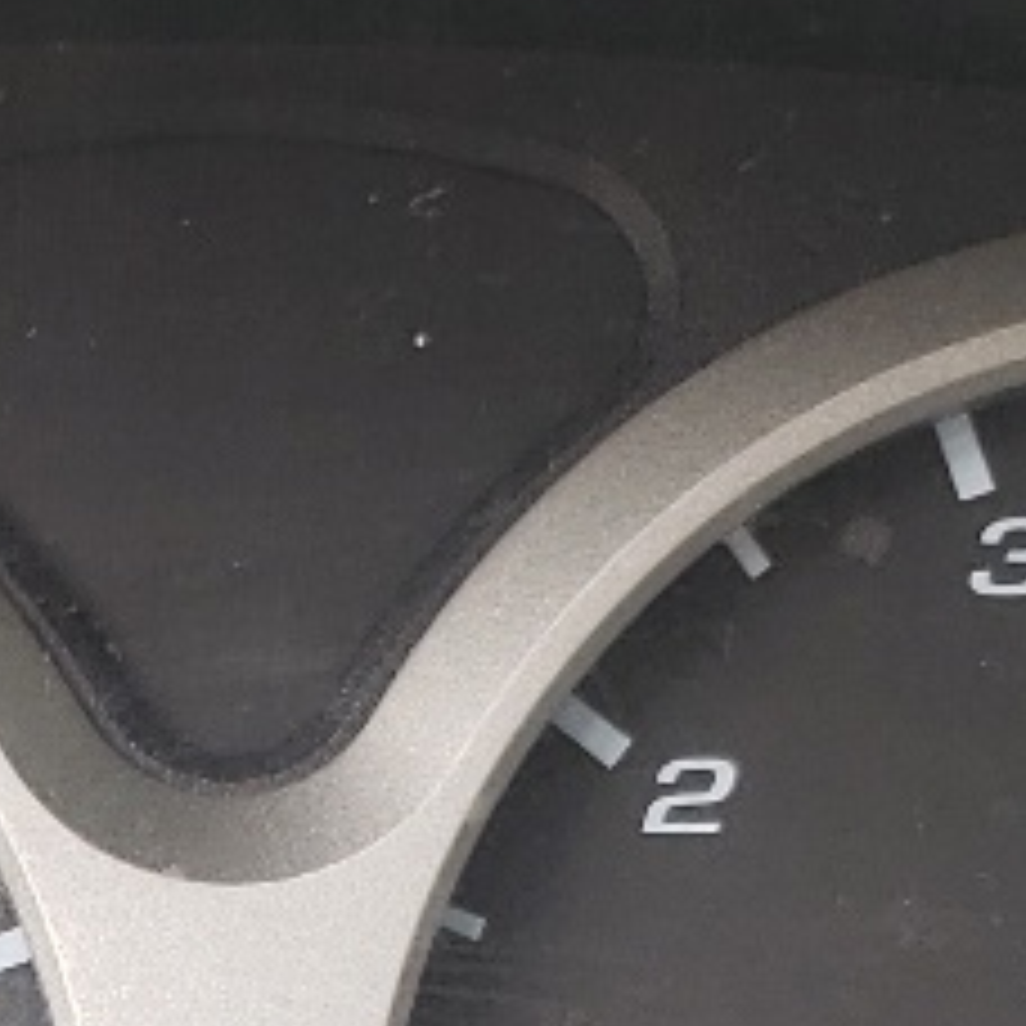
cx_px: 216
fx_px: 5399
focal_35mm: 161
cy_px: 1260
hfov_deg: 10.8
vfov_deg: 10.7
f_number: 1.5
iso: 50
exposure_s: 1/147
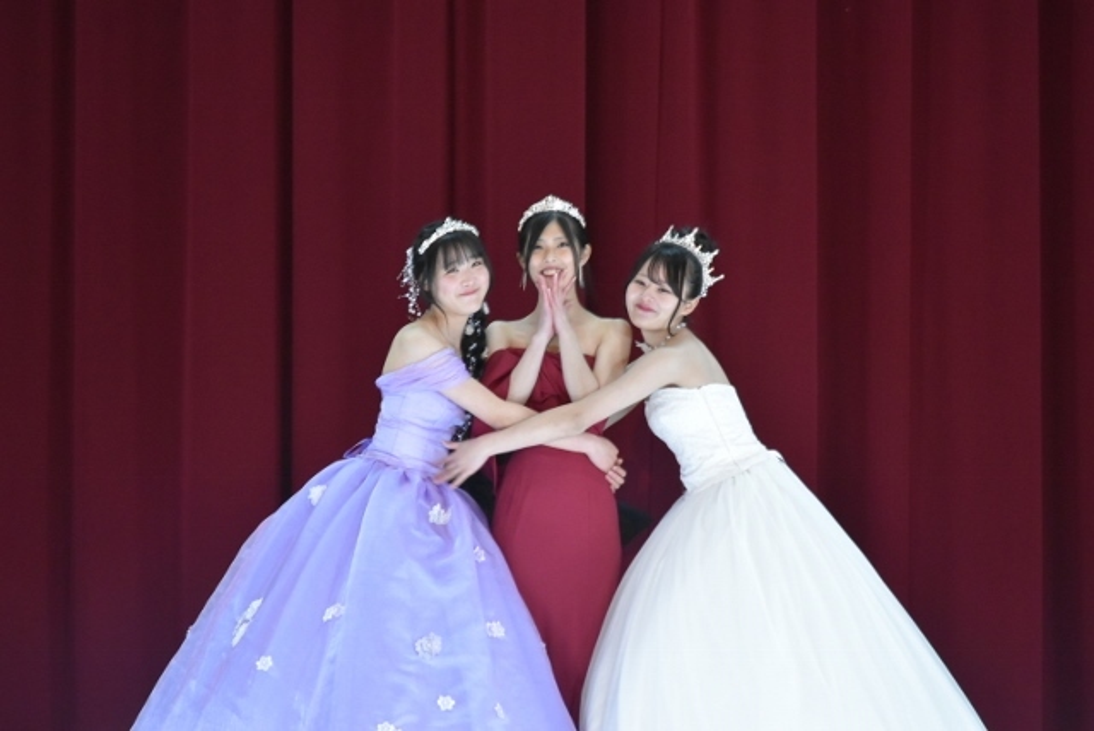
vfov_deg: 4.6
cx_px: 547
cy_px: 366
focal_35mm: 300
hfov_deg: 6.9
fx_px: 9125
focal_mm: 200
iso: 3200
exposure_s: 1/100
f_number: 5
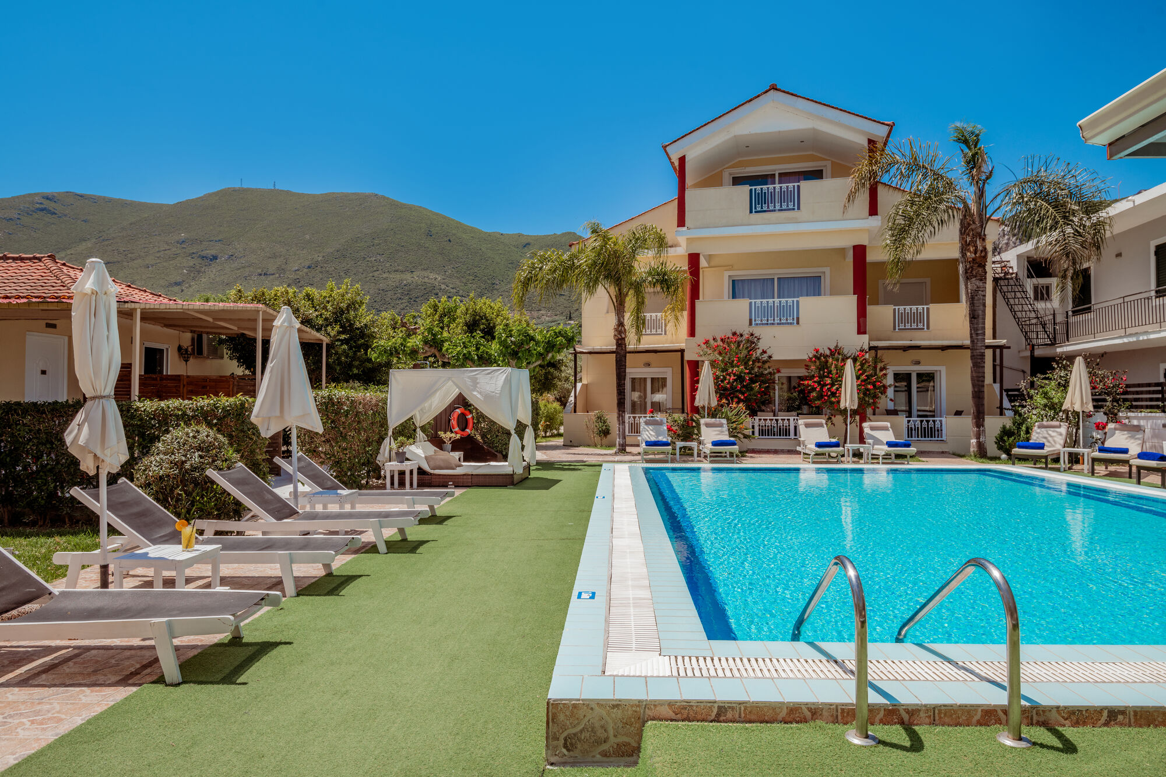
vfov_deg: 57.2
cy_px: 388
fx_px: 712
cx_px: 583
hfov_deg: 78.6
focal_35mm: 22
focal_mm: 22
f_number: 9
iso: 125
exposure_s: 1/400
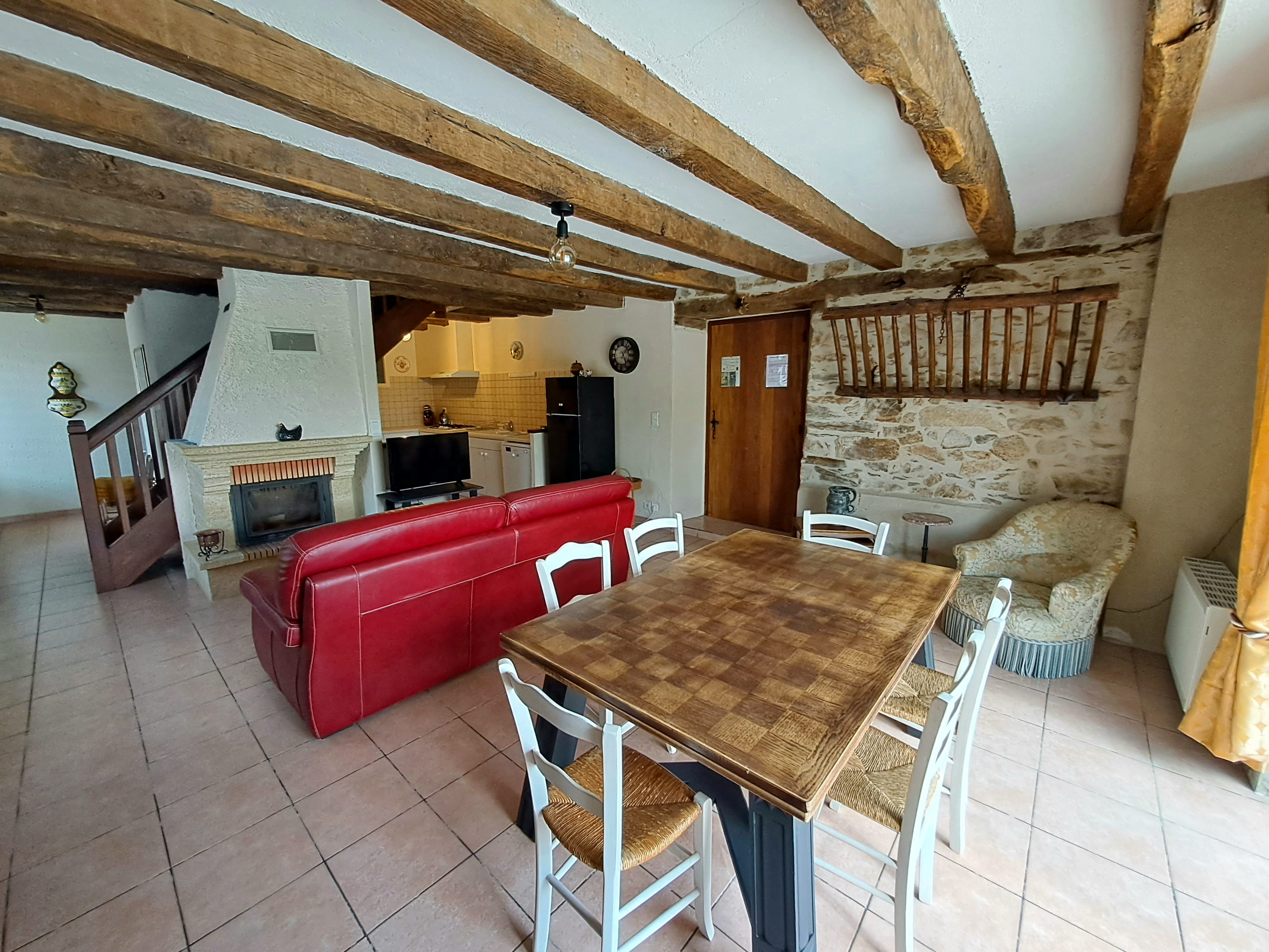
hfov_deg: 106.2
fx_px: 477
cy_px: 476
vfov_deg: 89.9
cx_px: 634
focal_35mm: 13
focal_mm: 1.42
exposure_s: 1/50
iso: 80
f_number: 2.2
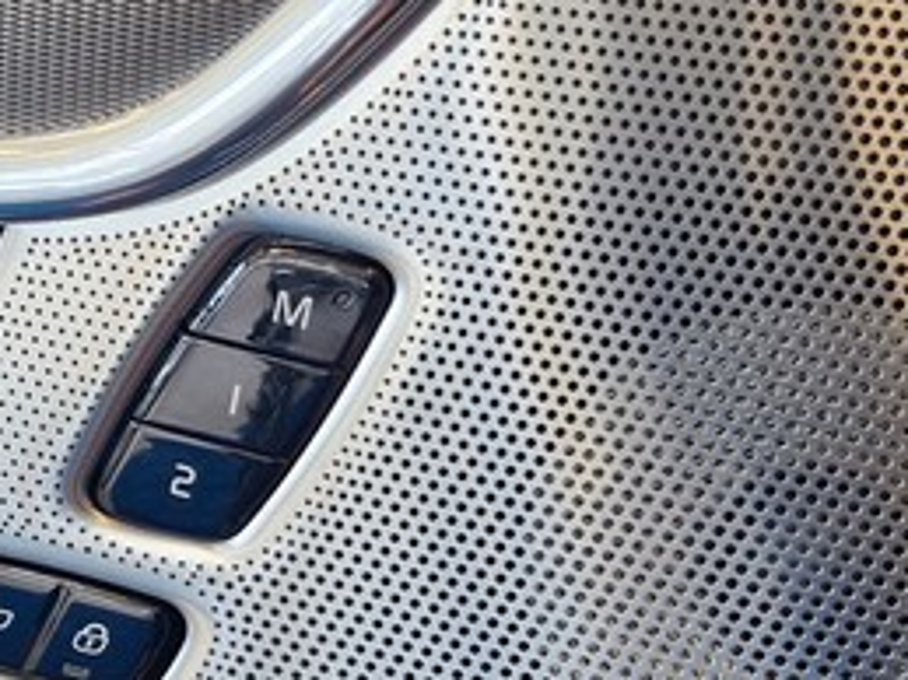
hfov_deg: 21.0
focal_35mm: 90
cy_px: 512
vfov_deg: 16.3
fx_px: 2360
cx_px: -5
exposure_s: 1/100
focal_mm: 5.54
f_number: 1.8
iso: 250
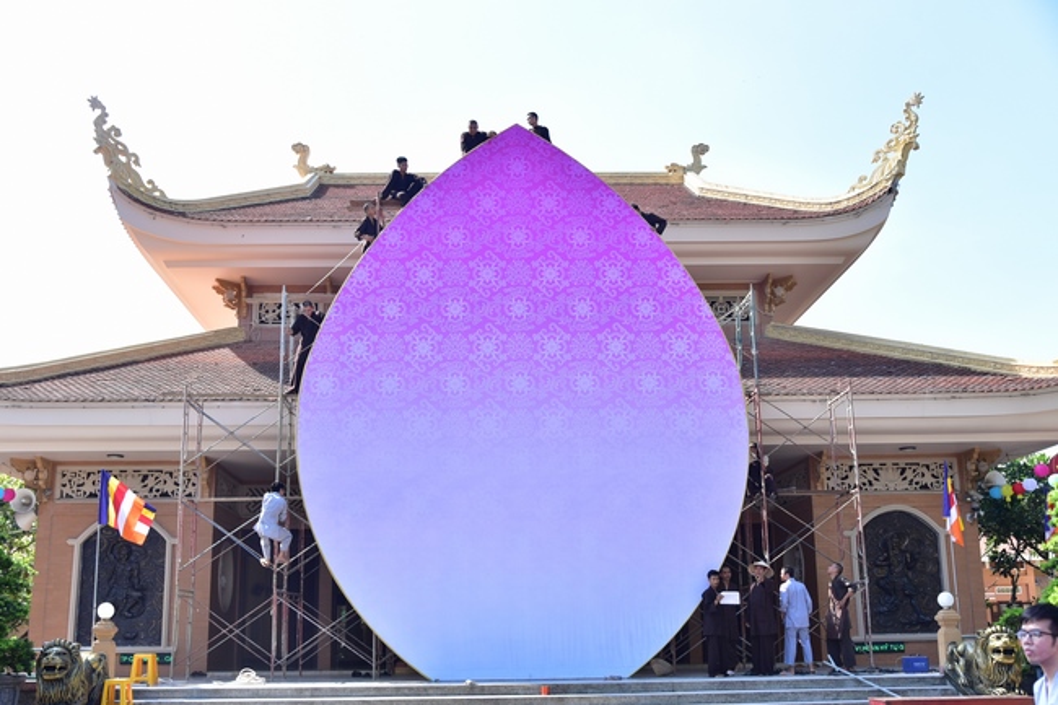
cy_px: 352
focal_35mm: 38
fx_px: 1116
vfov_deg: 35.0
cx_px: 529
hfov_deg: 50.7
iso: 160
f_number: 5.6
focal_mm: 38
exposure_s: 1/200
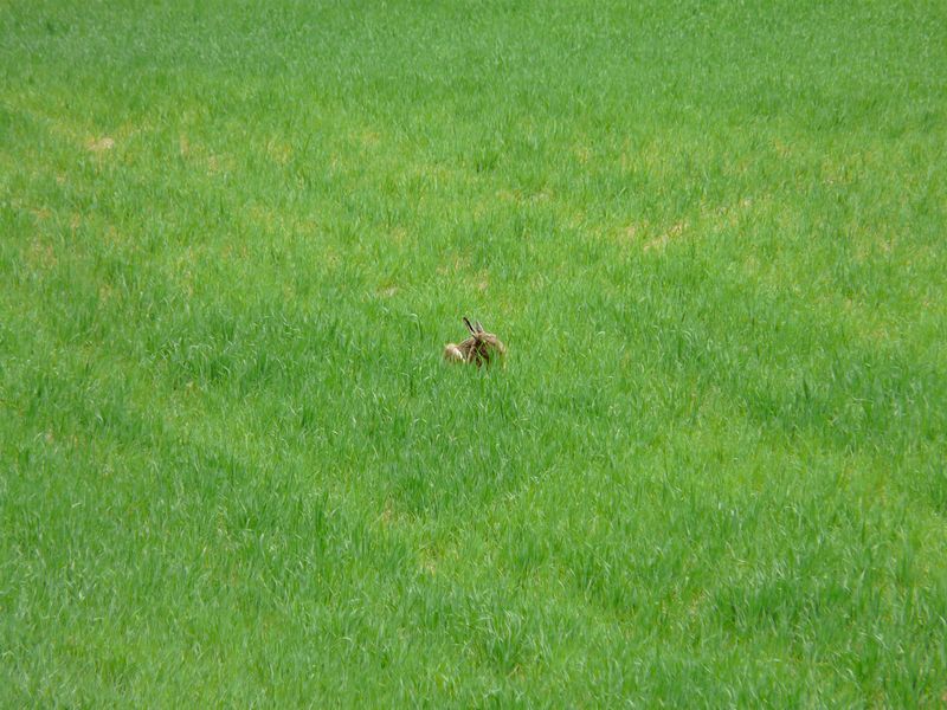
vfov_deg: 3.0
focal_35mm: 504
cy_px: 355
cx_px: 474
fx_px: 13788
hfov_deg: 3.9
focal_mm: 82.8
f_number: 5
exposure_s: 1/250
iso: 100
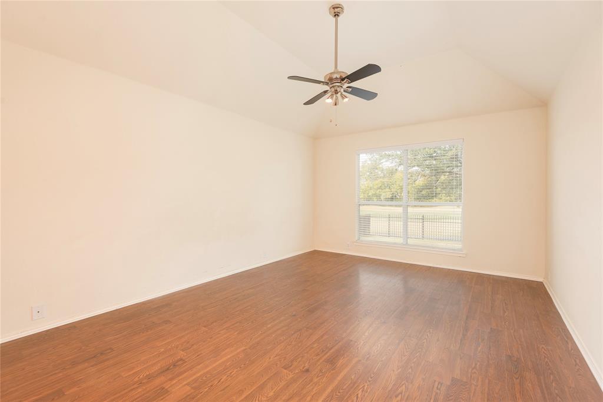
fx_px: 268
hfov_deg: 96.7
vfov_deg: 73.8
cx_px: 302
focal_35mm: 16
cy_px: 201
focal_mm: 16
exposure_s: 1/3
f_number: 7.1
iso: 100
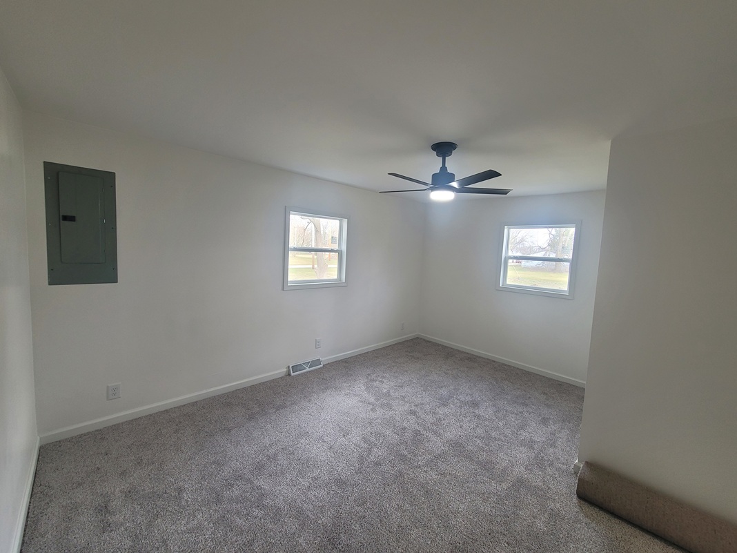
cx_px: 368
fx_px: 277
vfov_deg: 89.9
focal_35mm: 13
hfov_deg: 106.2
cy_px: 276
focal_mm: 2.2
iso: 125
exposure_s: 1/60
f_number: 2.2
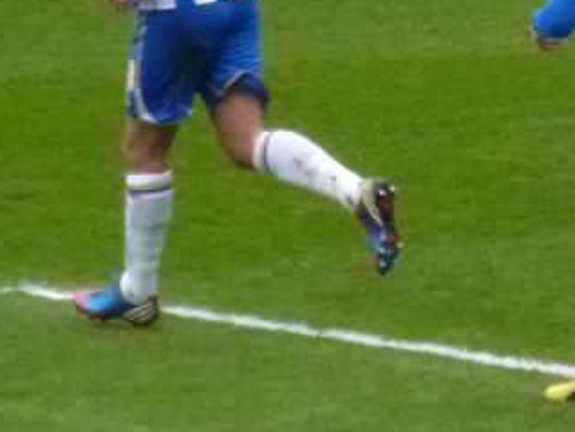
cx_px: 1031
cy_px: -81
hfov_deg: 2.4
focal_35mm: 807
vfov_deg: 1.8
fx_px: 13415
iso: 800
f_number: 5.5
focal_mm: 38.3
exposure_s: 1/400
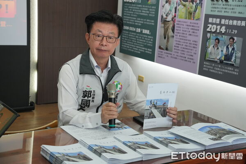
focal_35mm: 62
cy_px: 82
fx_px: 424
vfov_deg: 21.9
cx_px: 123
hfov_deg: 32.4
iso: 4000
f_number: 7.1
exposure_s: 1/500
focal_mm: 62
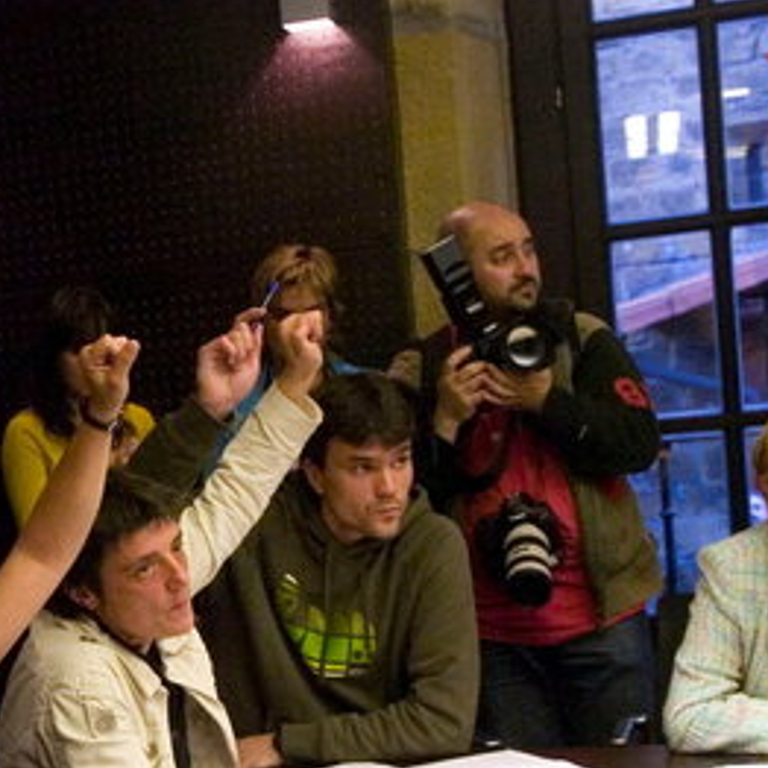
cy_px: 635
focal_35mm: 81
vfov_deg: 21.0
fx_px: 2038
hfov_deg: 20.6
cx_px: -9
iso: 640
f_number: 4.5
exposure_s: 1/80
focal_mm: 23
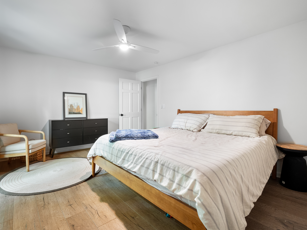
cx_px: 154
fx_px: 142
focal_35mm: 16
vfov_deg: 78.1
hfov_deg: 94.5
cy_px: 115
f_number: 5.6
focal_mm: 8
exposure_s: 1
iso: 400
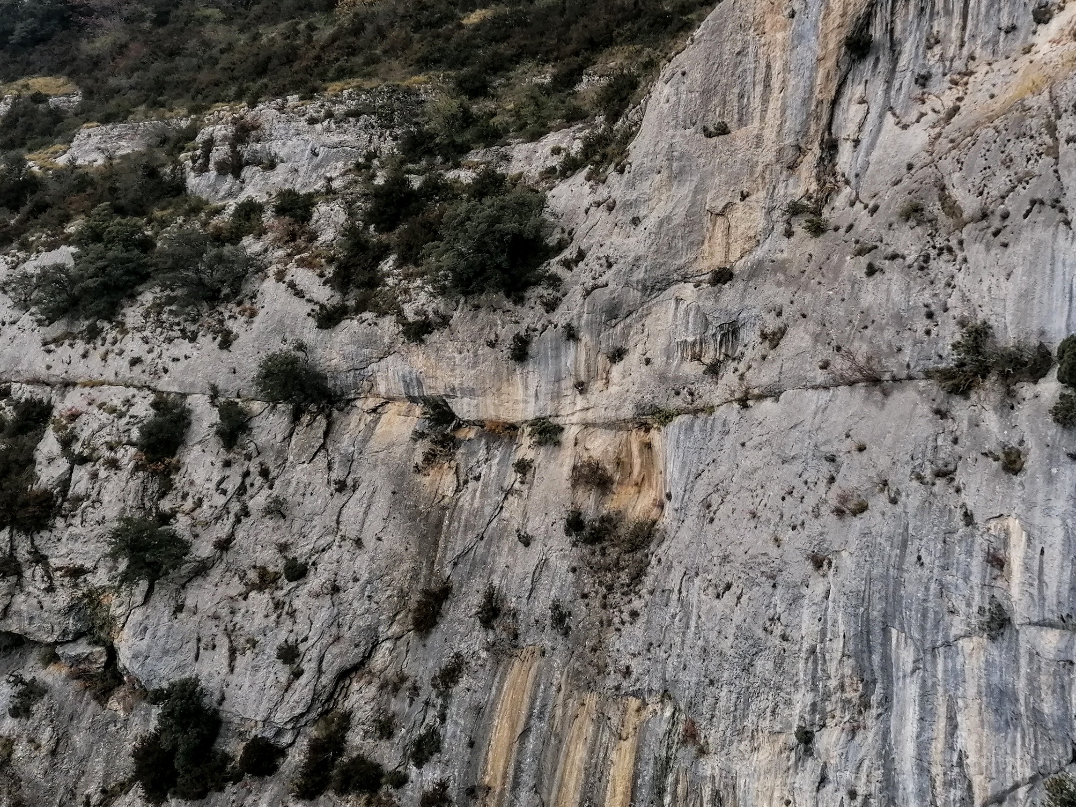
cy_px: 278
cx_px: 654
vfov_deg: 30.7
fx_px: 1461
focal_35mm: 47
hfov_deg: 40.2
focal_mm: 4.75
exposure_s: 1/286
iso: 50
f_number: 1.8
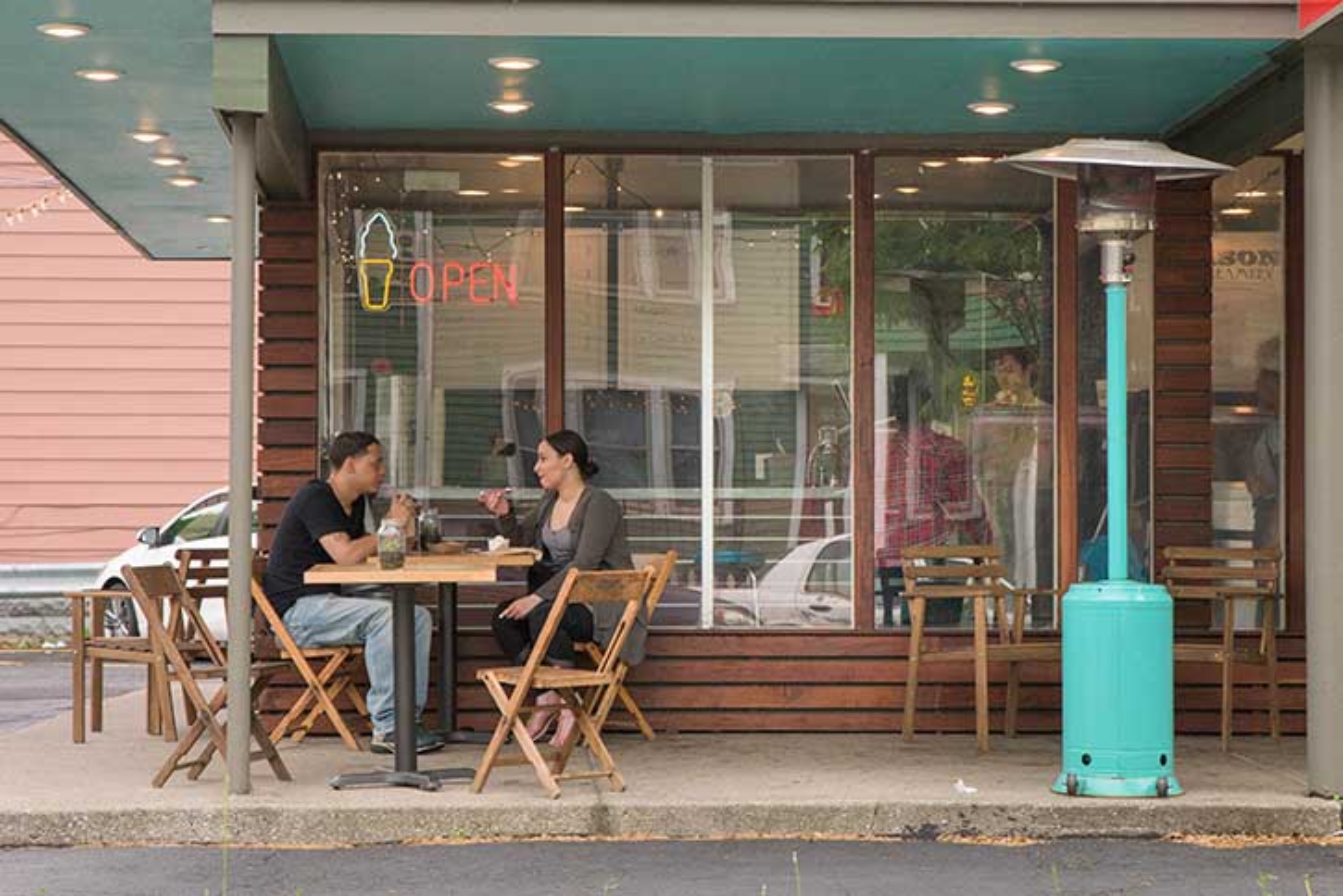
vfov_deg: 19.5
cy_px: 448
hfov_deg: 28.8
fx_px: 2612
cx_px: 672
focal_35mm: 70
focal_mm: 70
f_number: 11
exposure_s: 1/800
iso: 640
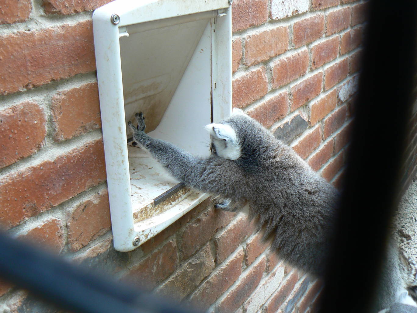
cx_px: 219
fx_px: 506
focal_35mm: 42
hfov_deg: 44.8
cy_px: 144
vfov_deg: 34.3
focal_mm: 6
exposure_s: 1/40
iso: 80
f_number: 2.8
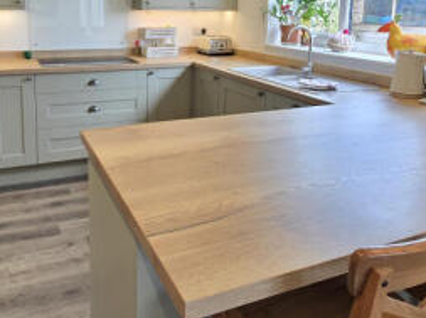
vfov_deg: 44.8
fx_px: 369
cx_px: 166
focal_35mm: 30
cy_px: 72
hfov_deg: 59.4
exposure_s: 1/50
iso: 100
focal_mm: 2.2
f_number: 2.2
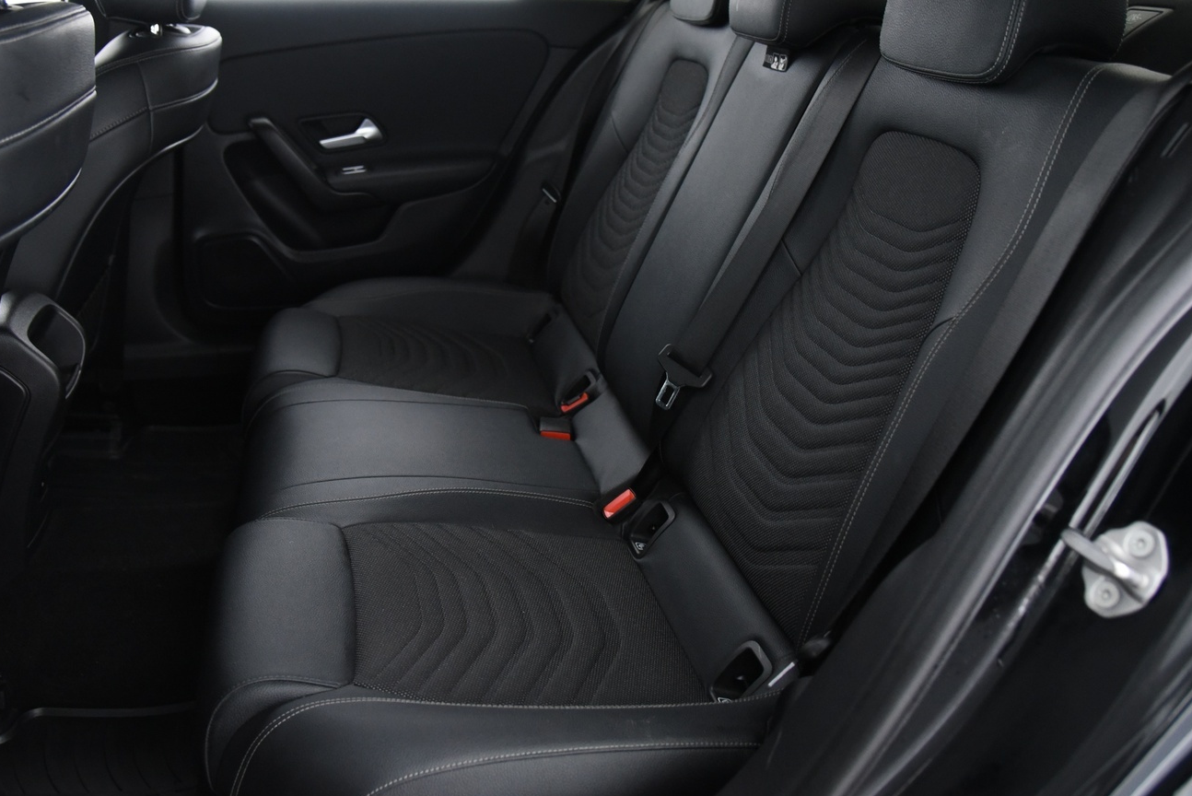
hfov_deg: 61.8
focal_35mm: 30
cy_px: 334
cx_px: 556
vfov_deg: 43.5
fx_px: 994
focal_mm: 24
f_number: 4
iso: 4000
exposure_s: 1/20
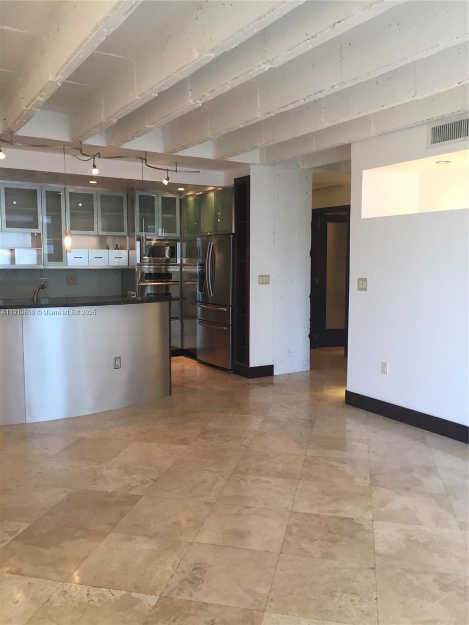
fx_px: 524
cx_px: 234
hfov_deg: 48.2
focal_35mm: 29
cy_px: 312
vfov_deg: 61.7
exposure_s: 1/40
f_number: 2.2
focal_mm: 4.15
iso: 40
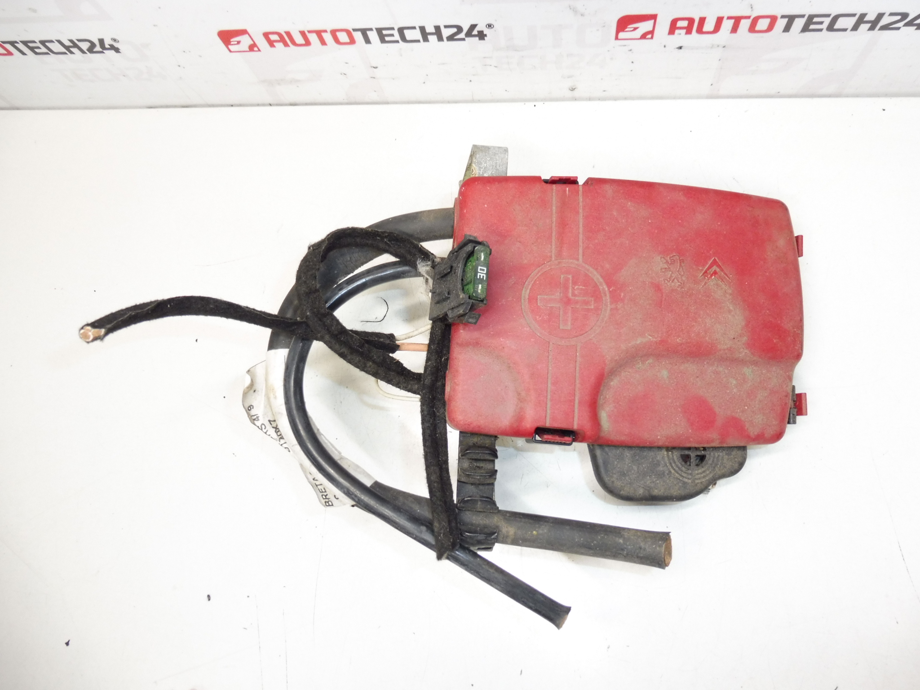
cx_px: 460
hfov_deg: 71.6
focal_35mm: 24
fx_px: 638
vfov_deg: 56.8
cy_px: 345
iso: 200
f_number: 3.5
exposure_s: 1/60
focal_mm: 4.3
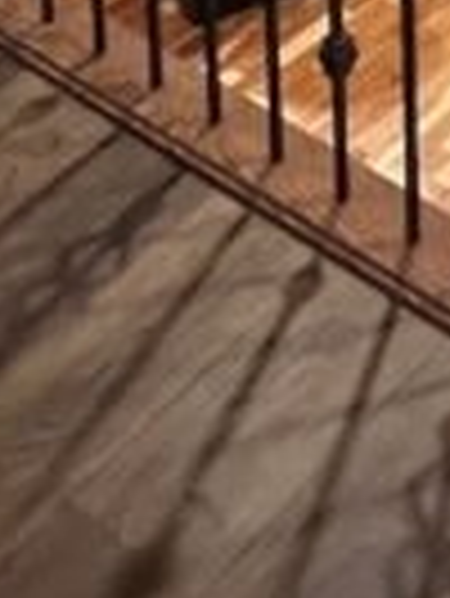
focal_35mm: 100
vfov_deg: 13.7
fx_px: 1731
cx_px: 522
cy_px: -854
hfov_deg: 14.4
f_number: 1.8
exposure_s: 1/60
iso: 640
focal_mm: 1.57
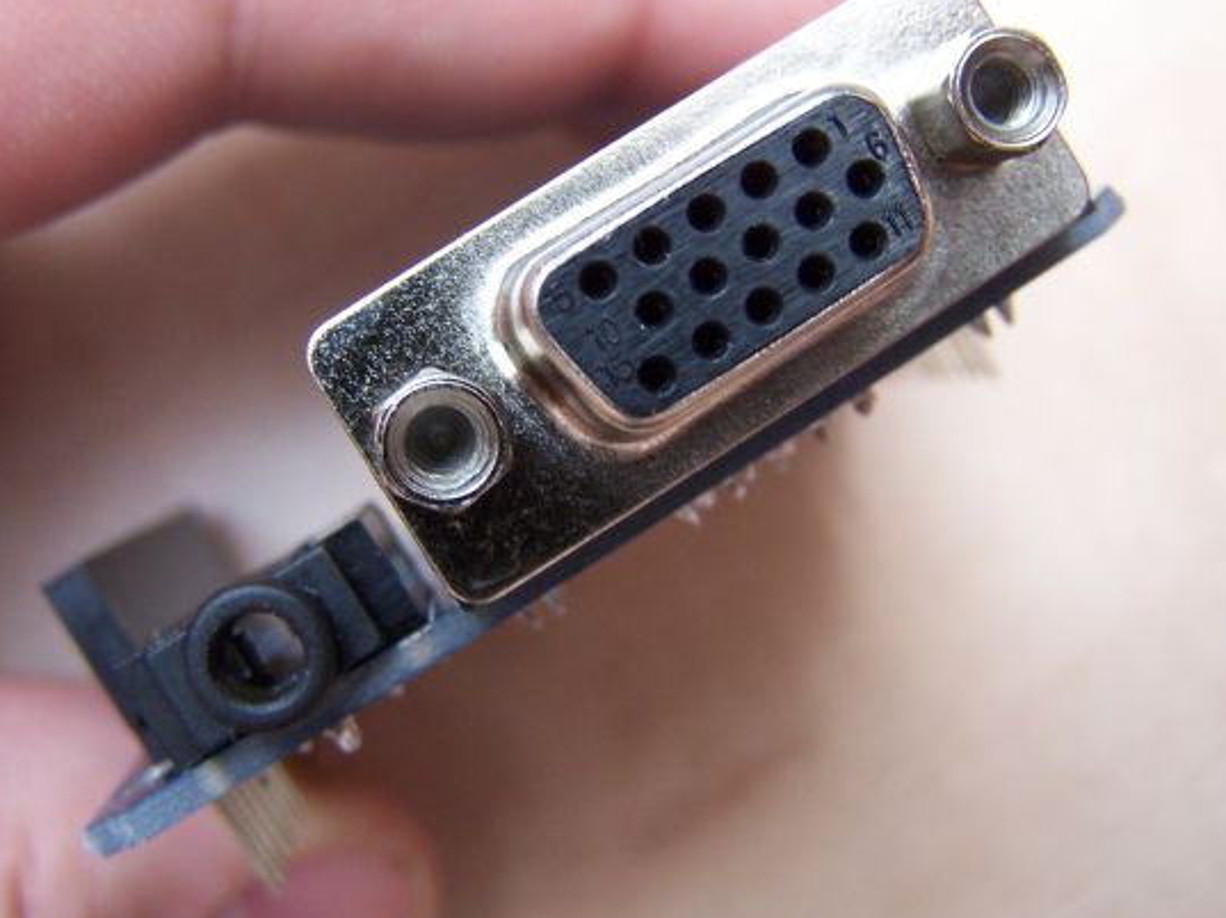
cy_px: 405
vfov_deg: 31.5
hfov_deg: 41.2
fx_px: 1628
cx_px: 575
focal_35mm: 46
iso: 140
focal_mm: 6.3
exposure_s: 1/20
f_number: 2.8
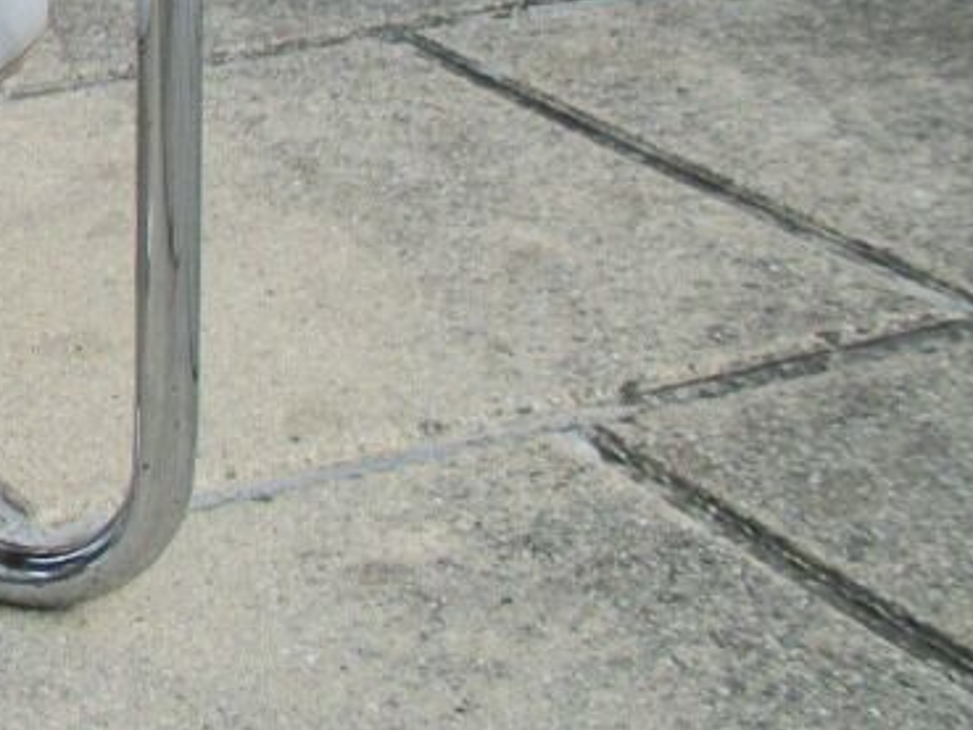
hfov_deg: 15.6
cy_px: -237
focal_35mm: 111
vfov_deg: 12.9
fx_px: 3121
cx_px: -693
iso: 80
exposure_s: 1/80
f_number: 8.8
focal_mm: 5.7
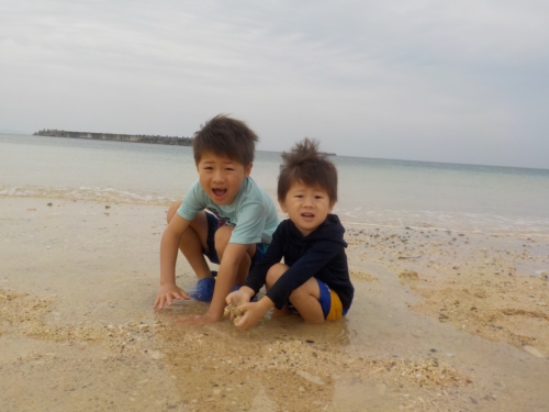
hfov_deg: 60.0
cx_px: 274
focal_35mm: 30
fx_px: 476
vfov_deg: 46.8
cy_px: 206
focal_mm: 4.1
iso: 125
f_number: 3.3
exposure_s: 1/1250
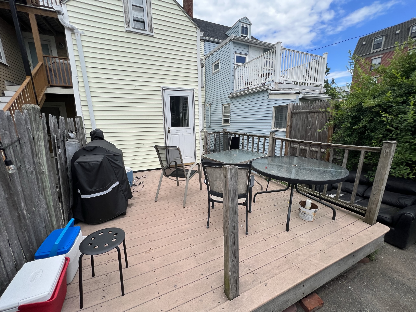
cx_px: 208
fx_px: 156
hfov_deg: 106.2
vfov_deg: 89.9
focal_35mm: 13
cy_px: 156
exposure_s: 1/1054
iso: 32
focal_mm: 1.57
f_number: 1.8
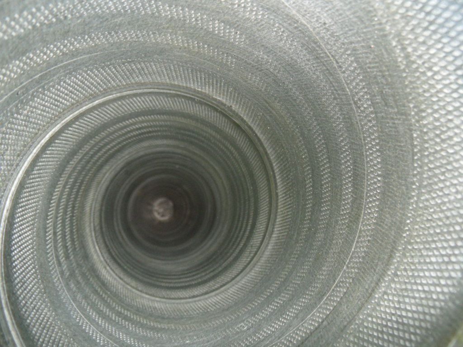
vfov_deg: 56.8
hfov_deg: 71.6
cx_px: 232
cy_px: 174
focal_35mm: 24
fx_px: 321
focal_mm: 3.9
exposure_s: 1/30
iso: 200
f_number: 3.2
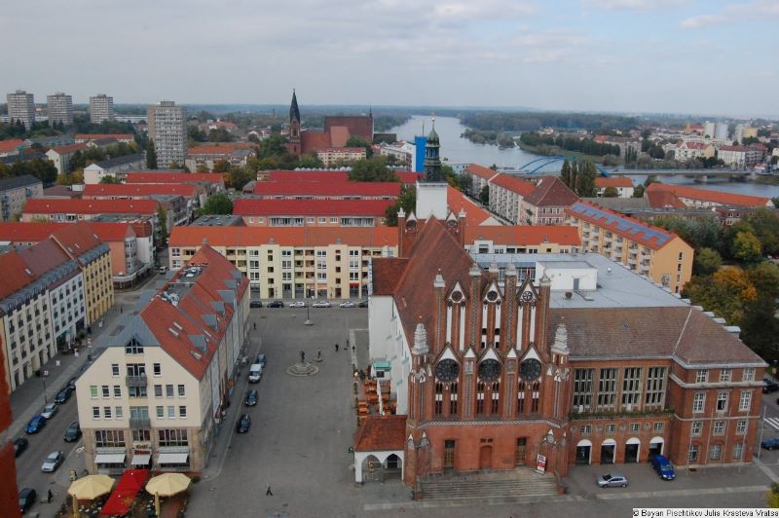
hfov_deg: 57.3
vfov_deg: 39.9
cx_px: 390
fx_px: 713
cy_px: 259
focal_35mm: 33
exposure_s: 1/640
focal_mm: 22
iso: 1600
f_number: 13
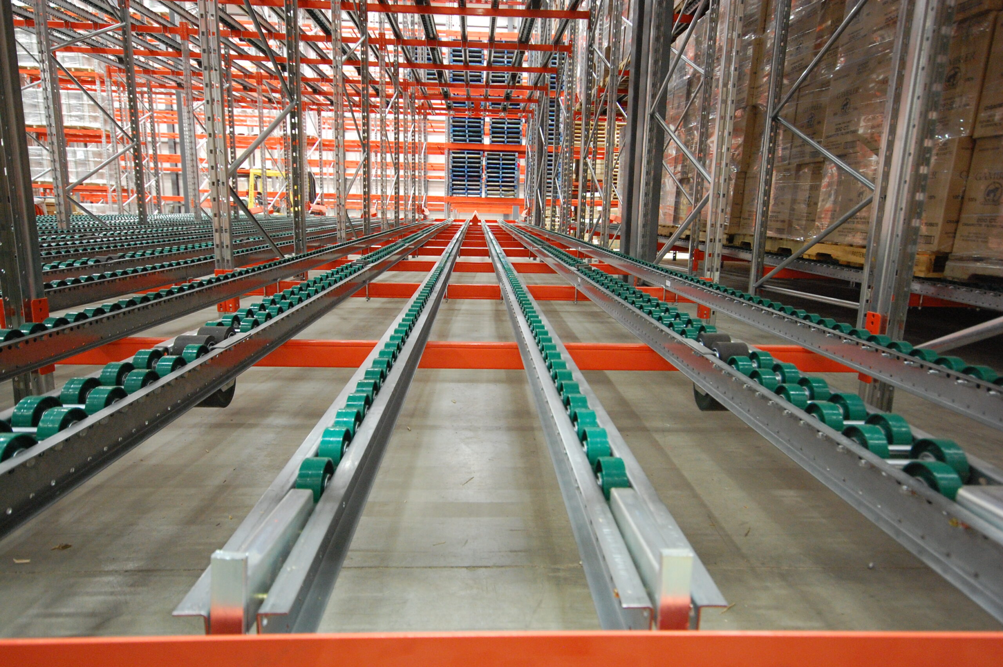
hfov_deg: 81.3
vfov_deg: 59.4
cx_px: 502
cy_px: 334
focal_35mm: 21
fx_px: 585
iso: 1600
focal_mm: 14
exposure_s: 1/8
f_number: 5
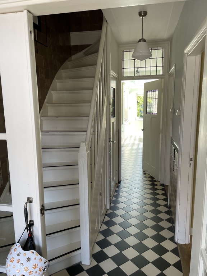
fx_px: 207
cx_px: 104
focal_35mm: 26
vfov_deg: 67.3
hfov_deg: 53.1
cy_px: 138
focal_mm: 4.2
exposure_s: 1/121
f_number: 1.6
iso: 50
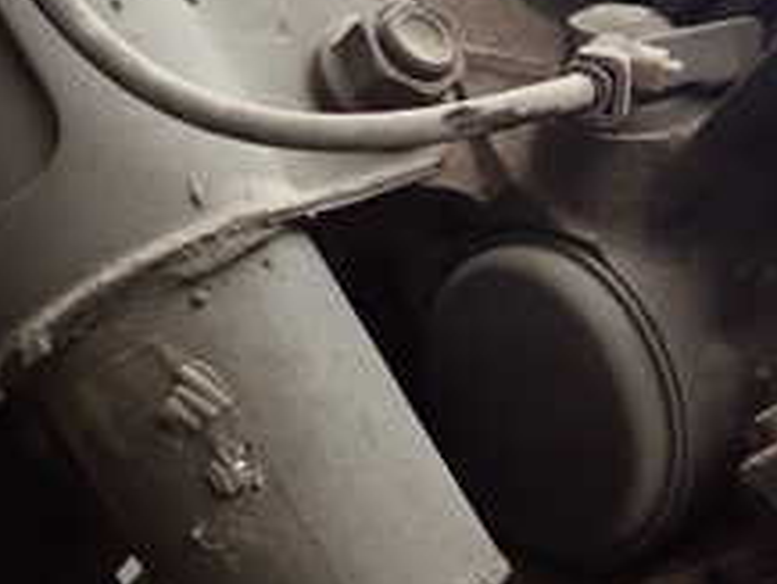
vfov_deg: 21.3
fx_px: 1550
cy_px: 290
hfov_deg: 26.7
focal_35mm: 69
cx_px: 770
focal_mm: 4.5
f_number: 2
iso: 400
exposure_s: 1/30
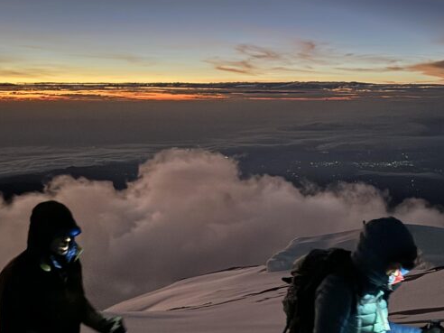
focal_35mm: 50
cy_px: 247
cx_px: 272
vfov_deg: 28.7
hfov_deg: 38.0
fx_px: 641
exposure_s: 1/16
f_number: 1.78
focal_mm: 6.86
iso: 2000
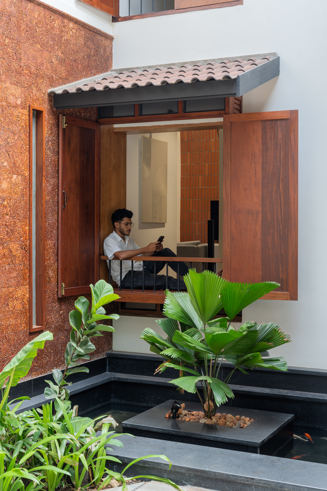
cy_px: 246
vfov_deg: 38.0
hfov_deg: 25.8
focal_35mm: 52
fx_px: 713
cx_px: 164
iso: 100
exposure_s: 1/3
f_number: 10
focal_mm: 52.3
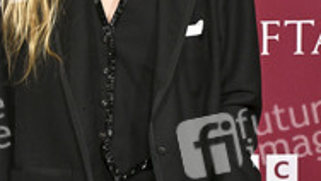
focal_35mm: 147
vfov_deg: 8.3
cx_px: 109
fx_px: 1252
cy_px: 53
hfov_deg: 14.6
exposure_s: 1/320
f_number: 7.1
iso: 3200
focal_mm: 66
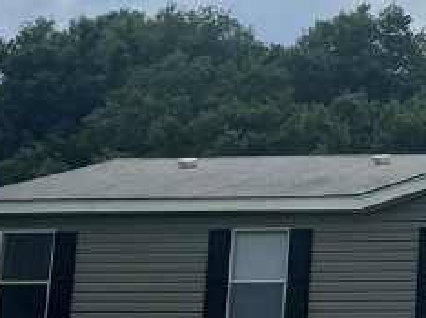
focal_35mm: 114
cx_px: 674
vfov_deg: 12.9
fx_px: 1401
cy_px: 27
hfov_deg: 15.7
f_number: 1.5
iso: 50
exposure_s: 1/14286
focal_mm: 5.7
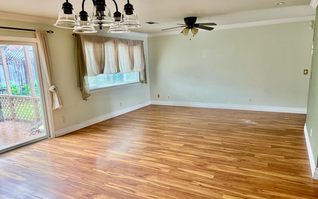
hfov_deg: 70.4
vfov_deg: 47.5
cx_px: 161
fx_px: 225
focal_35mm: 26
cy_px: 107
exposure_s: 1/60
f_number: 1.78
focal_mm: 6.76
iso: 640
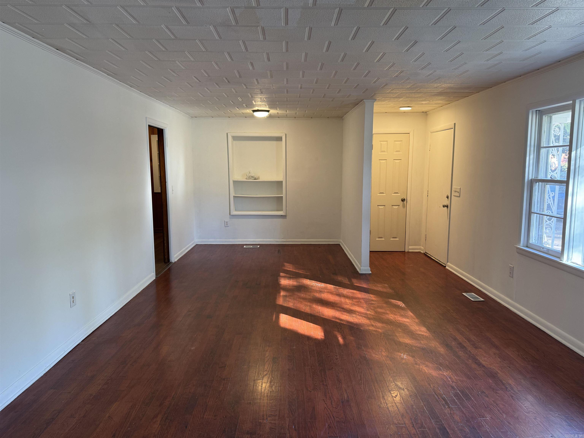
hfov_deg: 71.6
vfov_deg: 56.8
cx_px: 292
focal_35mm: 24
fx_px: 405
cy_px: 219
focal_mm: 6.76
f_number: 1.78
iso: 125
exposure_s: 1/60
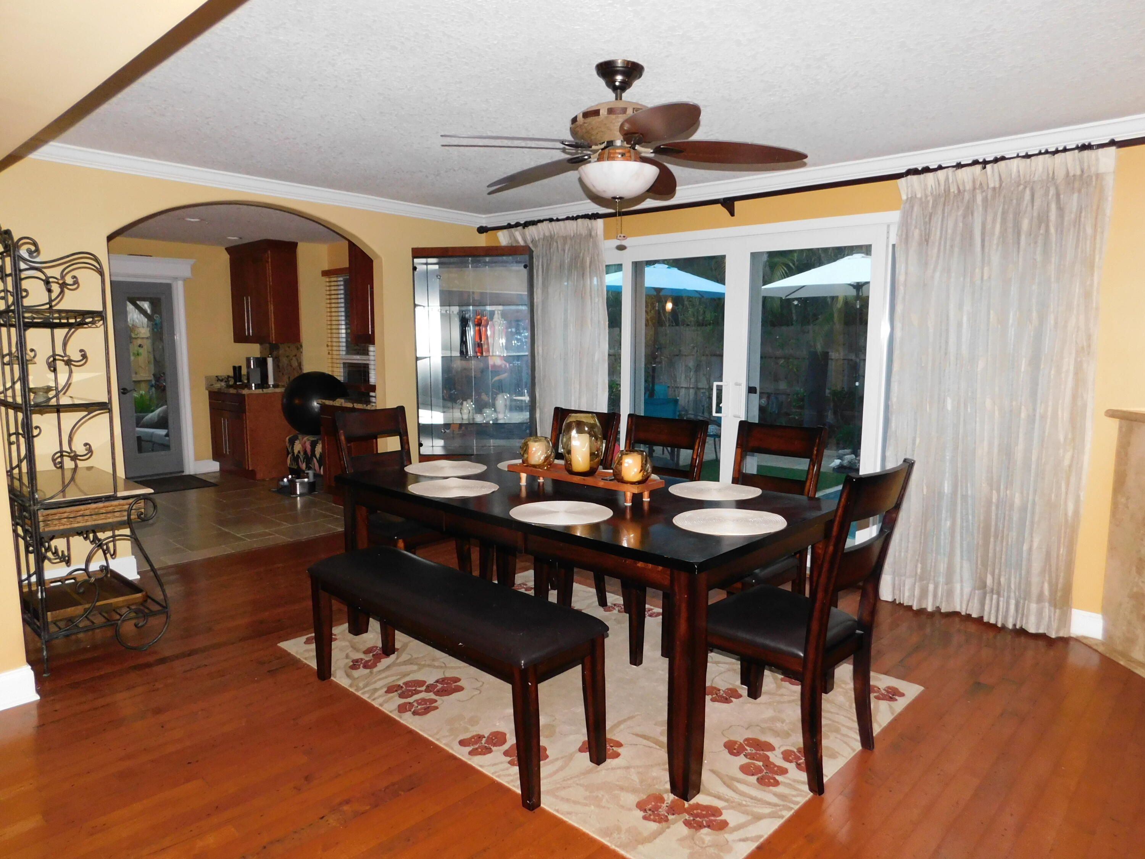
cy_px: 430
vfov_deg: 58.9
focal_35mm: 23
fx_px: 761
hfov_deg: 73.9
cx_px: 572
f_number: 3
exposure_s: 1/30
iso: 360
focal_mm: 4
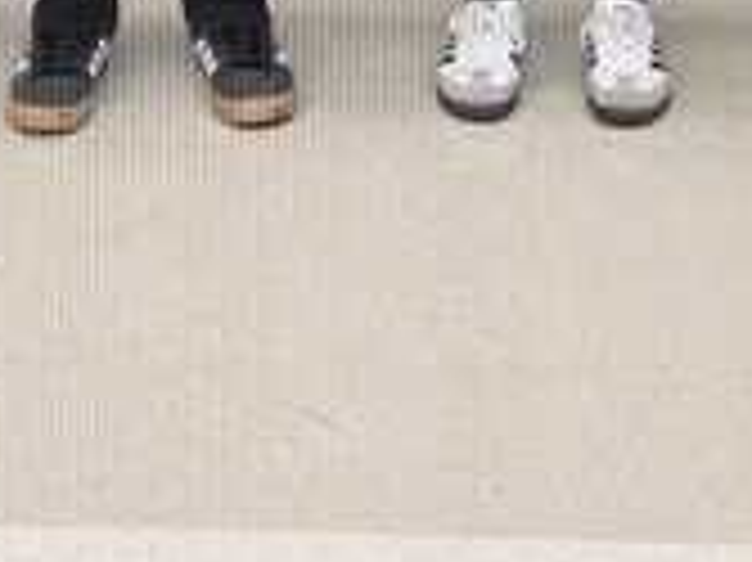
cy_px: -823
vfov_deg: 9.3
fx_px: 3061
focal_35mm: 141
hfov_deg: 14.0
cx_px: 437
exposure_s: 1/120
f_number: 1.8
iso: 500
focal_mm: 5.4
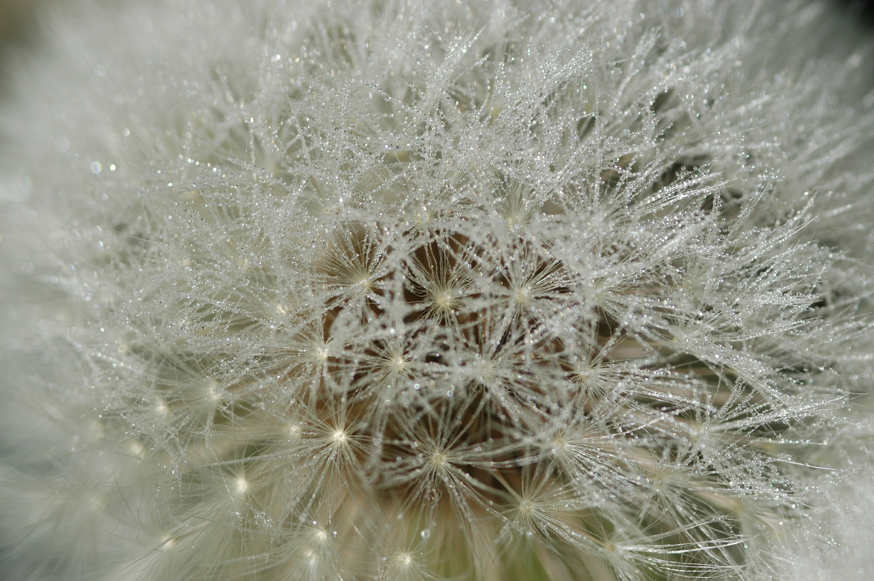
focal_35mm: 158
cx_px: 437
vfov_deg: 8.7
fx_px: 3820
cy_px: 290
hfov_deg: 13.1
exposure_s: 1/800
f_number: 7.1
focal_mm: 105
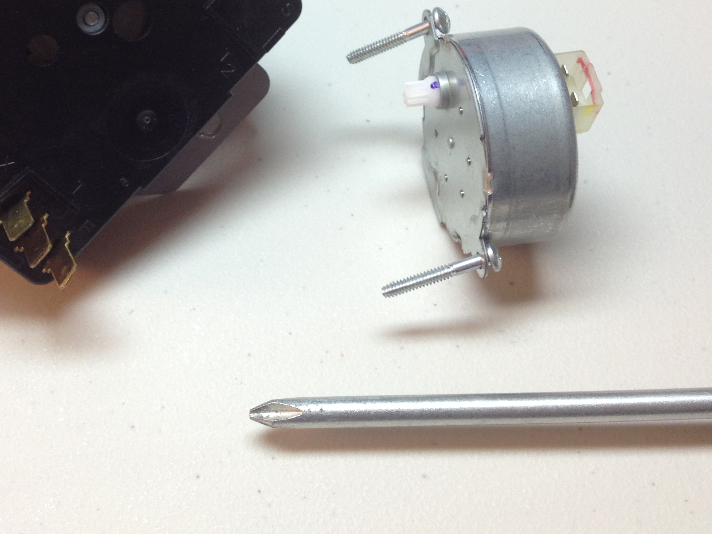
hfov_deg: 33.0
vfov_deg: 24.8
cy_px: 112
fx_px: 1193
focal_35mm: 58
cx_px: 254
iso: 64
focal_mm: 4.28
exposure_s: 1/20
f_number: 2.4
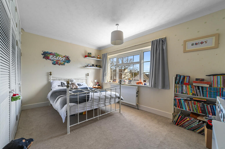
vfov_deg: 81.1
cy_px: 74
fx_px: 87
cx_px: 112
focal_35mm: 14
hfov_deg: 104.3
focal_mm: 14
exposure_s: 1/15
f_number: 8
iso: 400
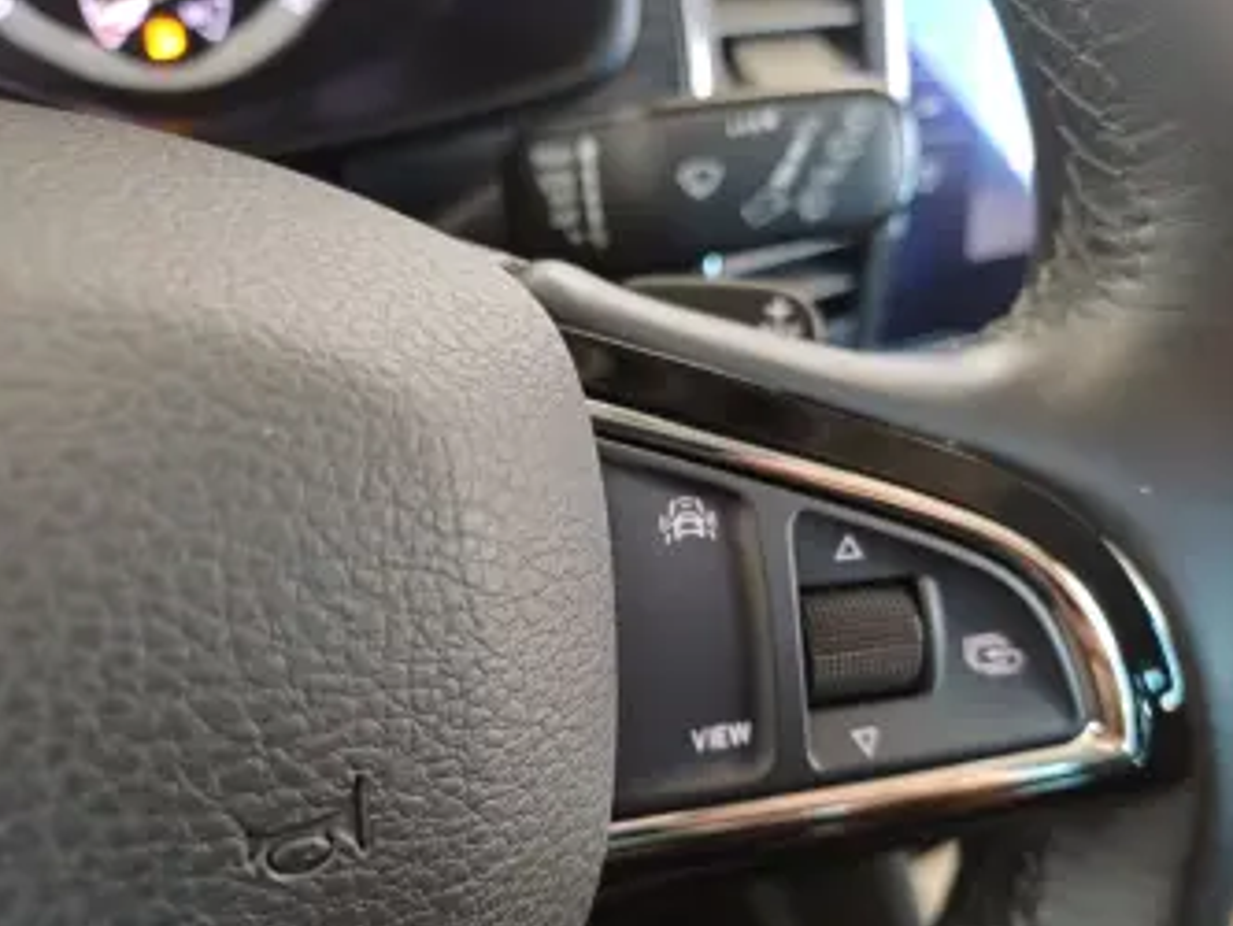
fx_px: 962
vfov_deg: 51.3
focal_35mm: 27
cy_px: 493
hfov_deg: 65.3
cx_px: 622
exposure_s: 1/25
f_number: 1.8
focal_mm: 4.65
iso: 400
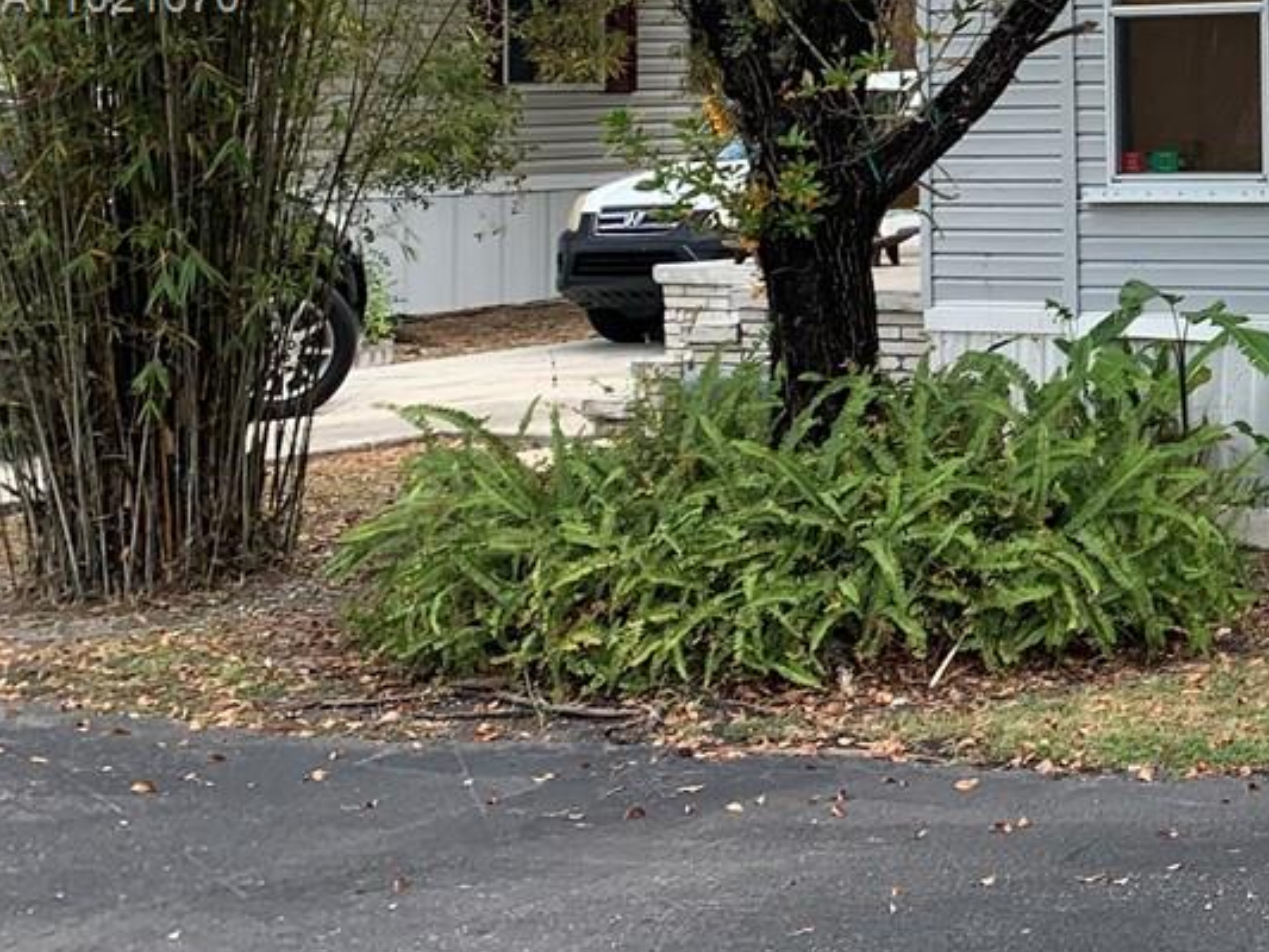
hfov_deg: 21.8
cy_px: 0
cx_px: 1769
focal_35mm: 78
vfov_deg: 18.4
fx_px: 2860
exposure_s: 1/275
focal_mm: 4.25
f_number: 1.8
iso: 25
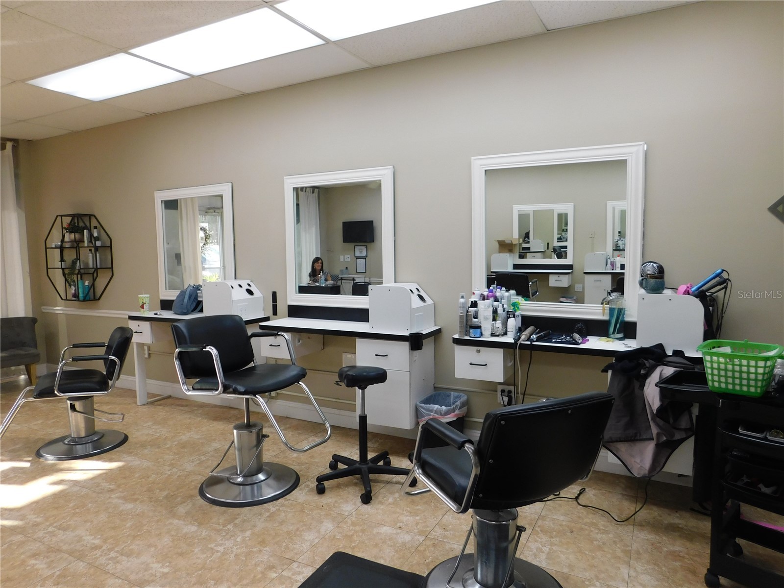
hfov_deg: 73.9
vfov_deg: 58.9
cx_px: 392
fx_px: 521
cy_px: 294
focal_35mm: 23
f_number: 3
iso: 125
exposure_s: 1/80
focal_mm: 4
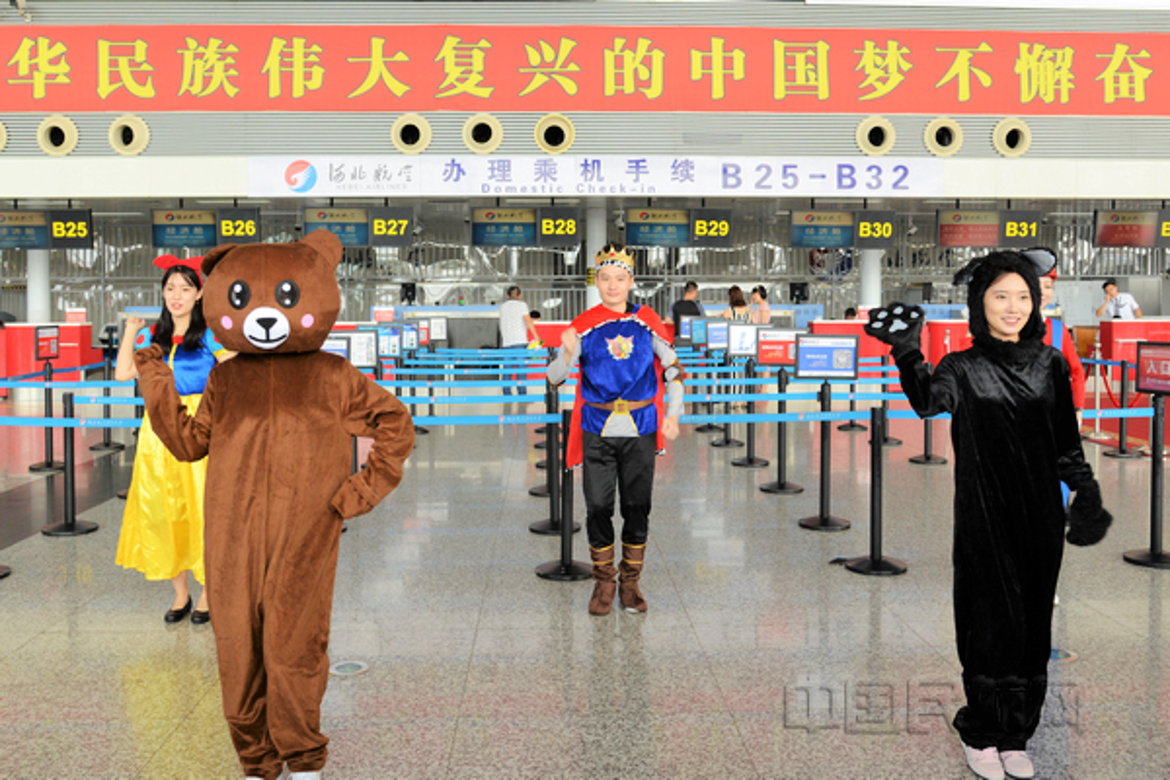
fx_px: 877
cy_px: 390
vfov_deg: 47.9
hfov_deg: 67.4
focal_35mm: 27
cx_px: 585
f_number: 5.6
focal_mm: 27
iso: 360
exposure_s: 1/125
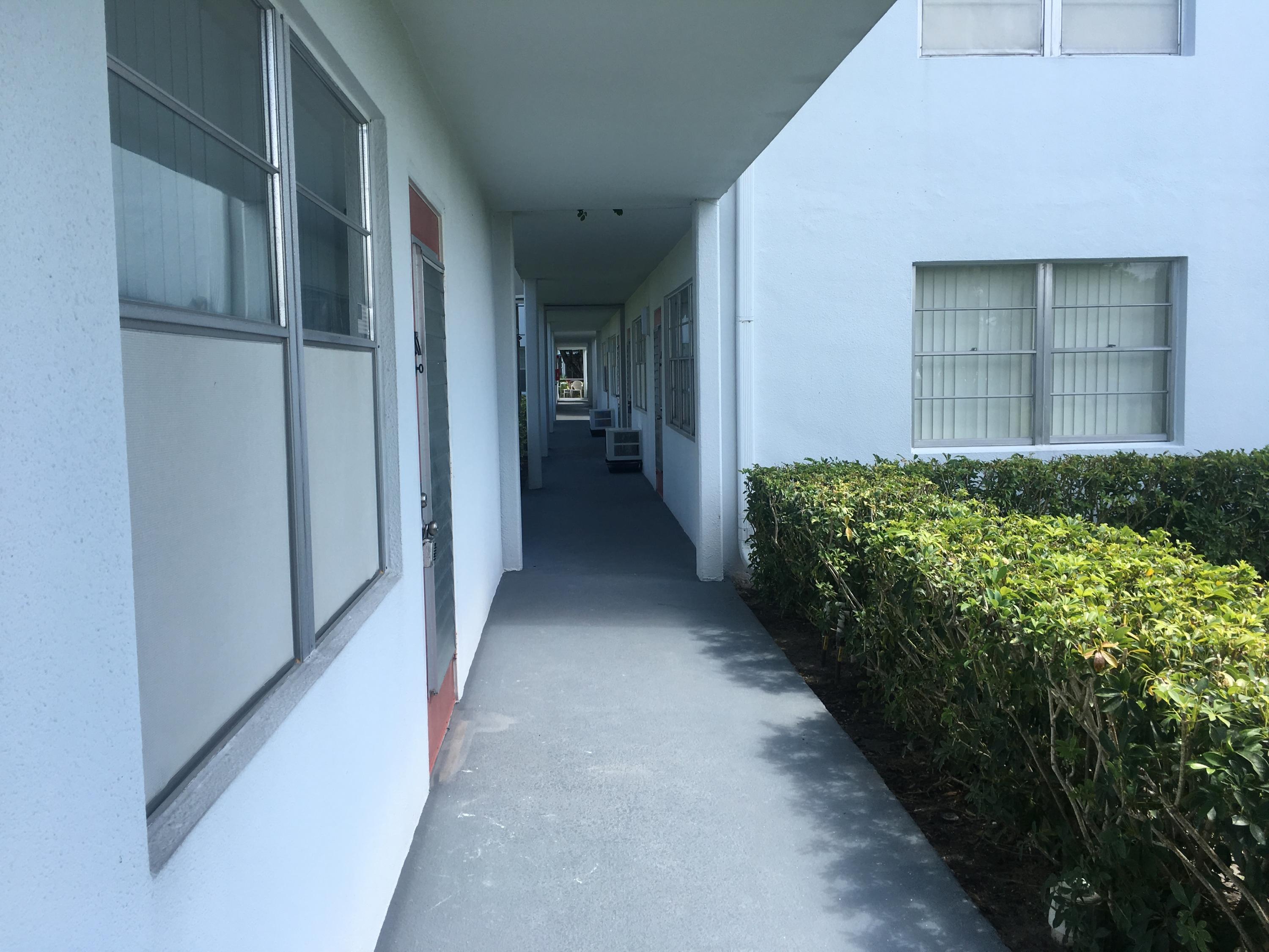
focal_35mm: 29
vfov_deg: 48.2
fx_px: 1063
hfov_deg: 61.7
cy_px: 476
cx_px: 634
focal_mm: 4.15
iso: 25
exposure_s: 1/490
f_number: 2.2
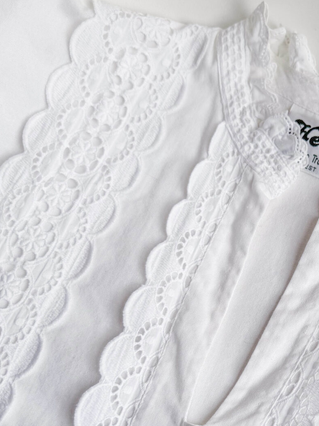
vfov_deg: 39.3
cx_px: 305
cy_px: 321
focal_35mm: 47
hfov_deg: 29.2
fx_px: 578
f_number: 1.8
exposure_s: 1/120
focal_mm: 6.76
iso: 64
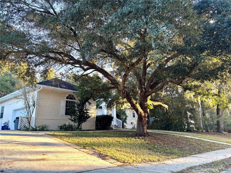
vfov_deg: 53.1
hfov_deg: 67.3
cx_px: 116
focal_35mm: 26
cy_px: 86
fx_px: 174
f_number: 1.6
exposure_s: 1/121
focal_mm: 5.96
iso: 64
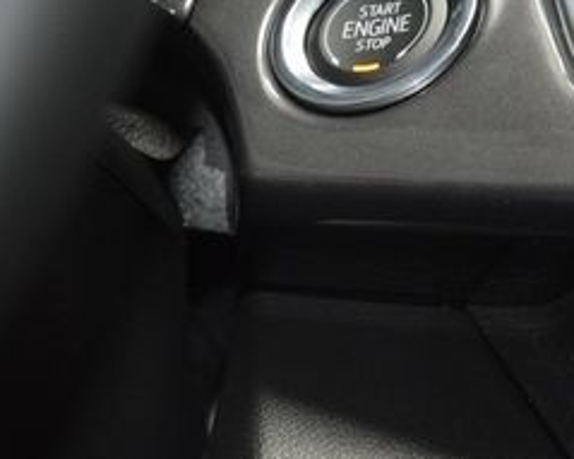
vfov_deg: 5.8
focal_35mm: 264
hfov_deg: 7.3
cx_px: 394
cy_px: 28
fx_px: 4483
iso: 2000
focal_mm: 70
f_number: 4.5
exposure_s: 1/60
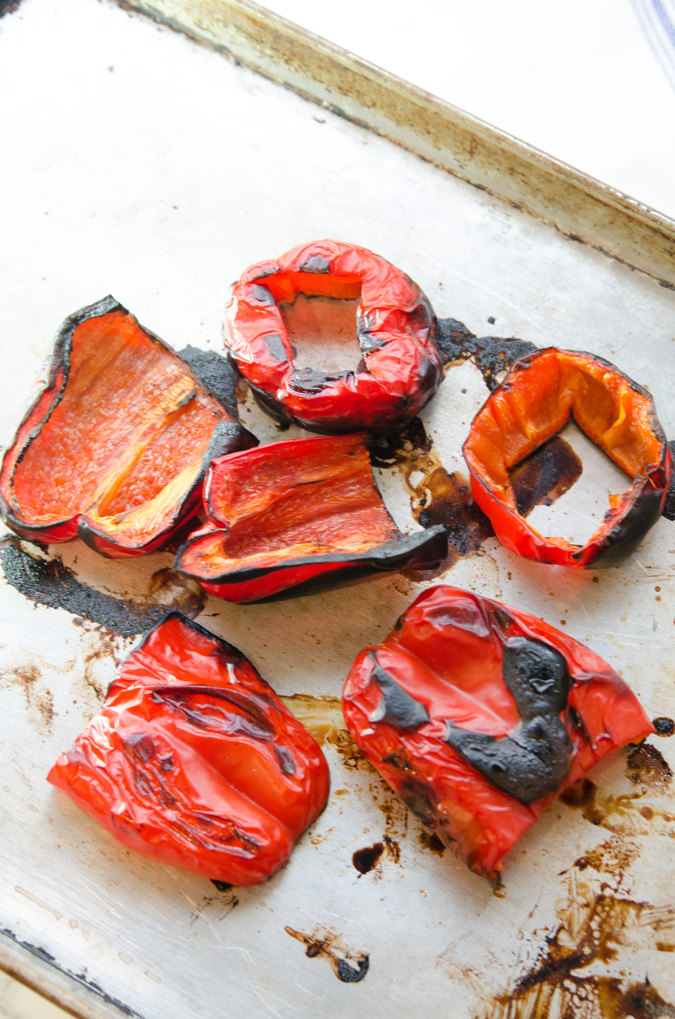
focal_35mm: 75
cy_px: 510
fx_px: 2119
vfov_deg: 27.0
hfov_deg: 18.1
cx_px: 338
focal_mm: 50
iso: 900
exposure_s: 1/60
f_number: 4
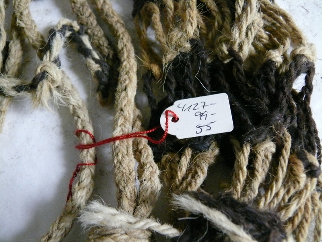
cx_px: 161
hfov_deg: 49.0
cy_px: 121
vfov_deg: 37.7
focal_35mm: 38
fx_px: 353
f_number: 2.8
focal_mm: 8.1
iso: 800
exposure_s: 1/60
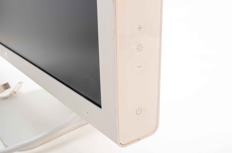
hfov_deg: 41.2
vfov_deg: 28.0
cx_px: 116
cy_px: 76
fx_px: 309
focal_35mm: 48
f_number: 20
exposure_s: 1/160
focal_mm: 32
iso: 100
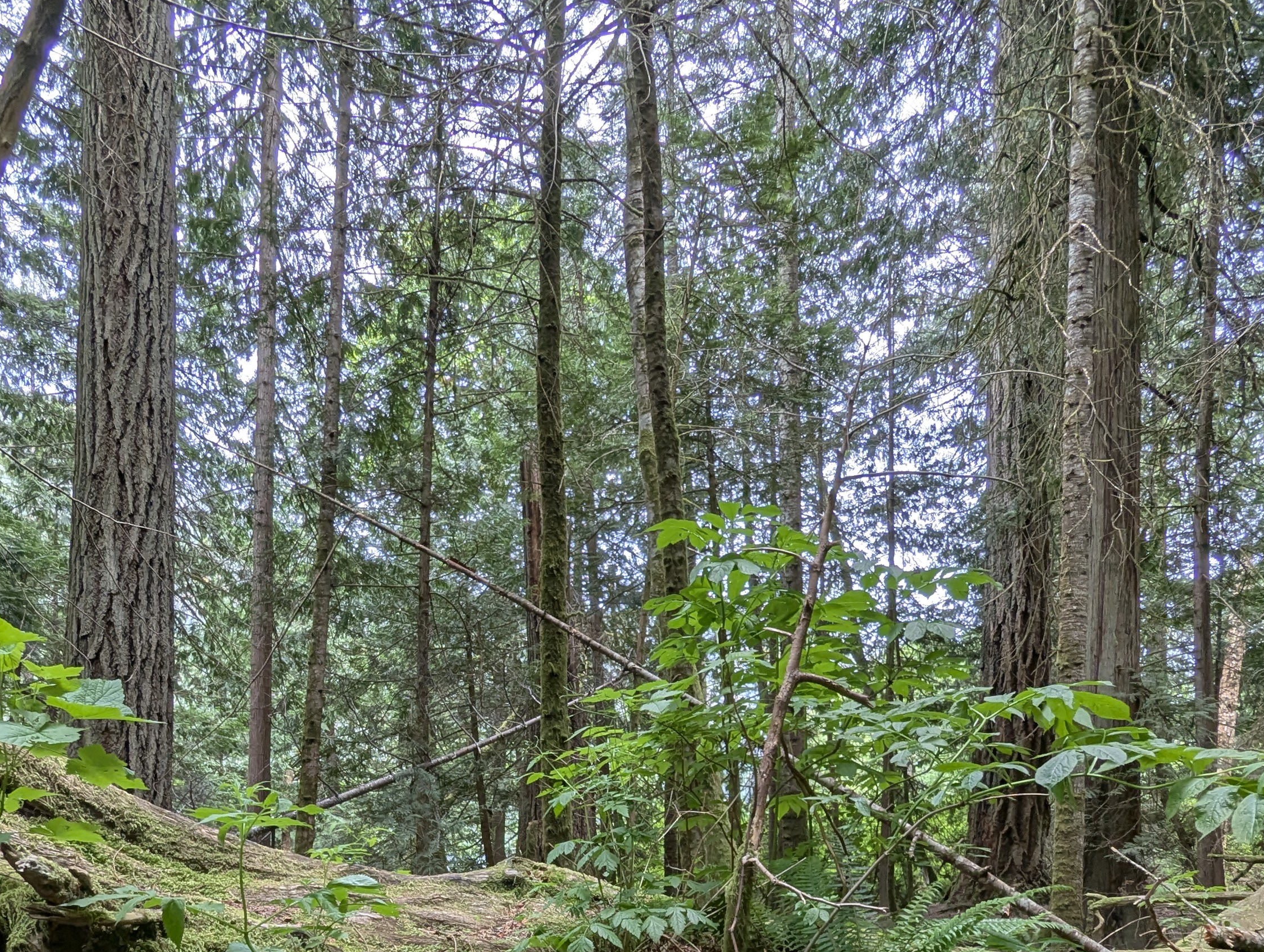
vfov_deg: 44.4
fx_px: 1060
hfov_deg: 61.2
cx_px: 522
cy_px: 841
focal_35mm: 29
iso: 53
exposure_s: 1/151
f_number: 2.2
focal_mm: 2.35
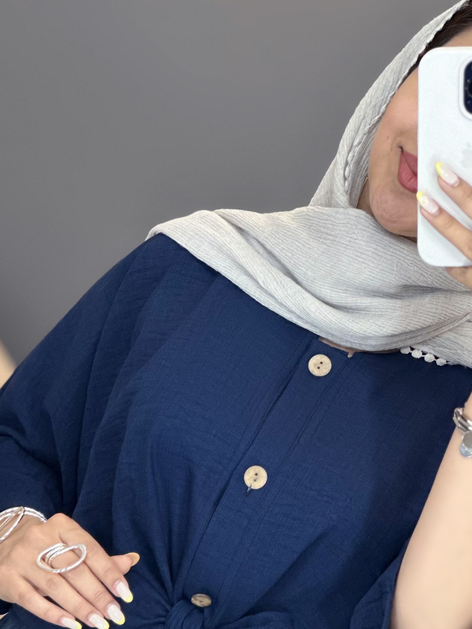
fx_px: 2363
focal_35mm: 130
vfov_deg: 15.1
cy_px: 504
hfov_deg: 11.4
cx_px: 257
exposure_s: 1/100
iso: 200
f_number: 2.8
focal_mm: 9
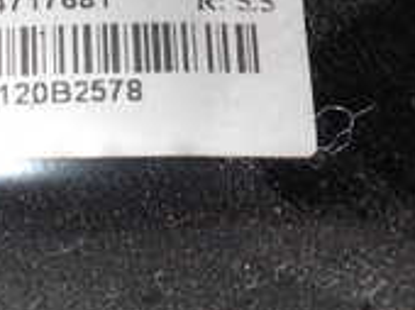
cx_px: 34
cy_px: 37
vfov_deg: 13.8
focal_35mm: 106
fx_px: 1269
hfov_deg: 18.2
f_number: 6.3
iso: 100
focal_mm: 5.4
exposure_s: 1/100
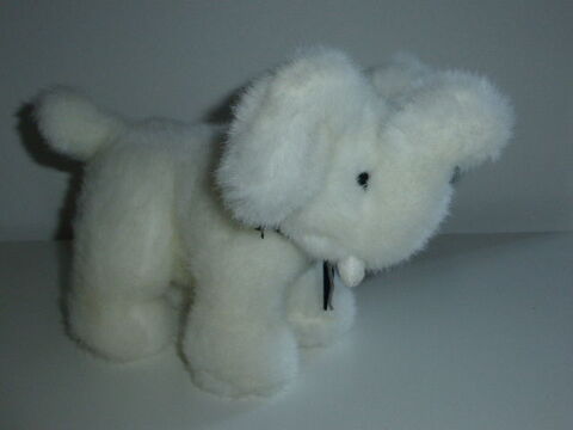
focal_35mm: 40
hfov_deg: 46.8
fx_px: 662
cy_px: 215
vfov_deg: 36.0
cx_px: 286
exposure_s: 1/60
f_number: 3.9
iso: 250
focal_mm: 6.9
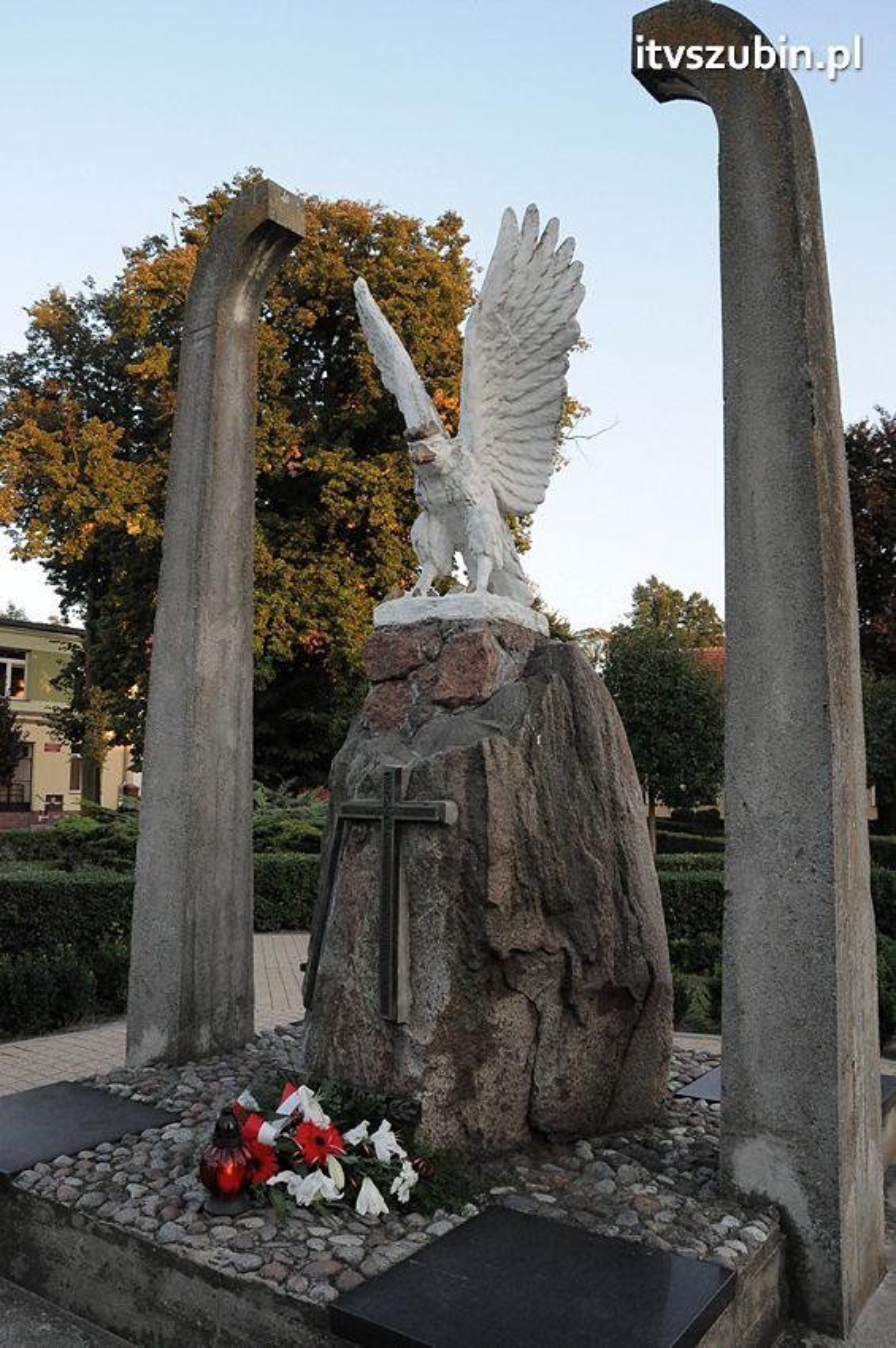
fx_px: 1010
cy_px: 674
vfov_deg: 67.4
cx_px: 448
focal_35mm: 27
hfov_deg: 47.8
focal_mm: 18
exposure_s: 1/320
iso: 1600
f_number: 9
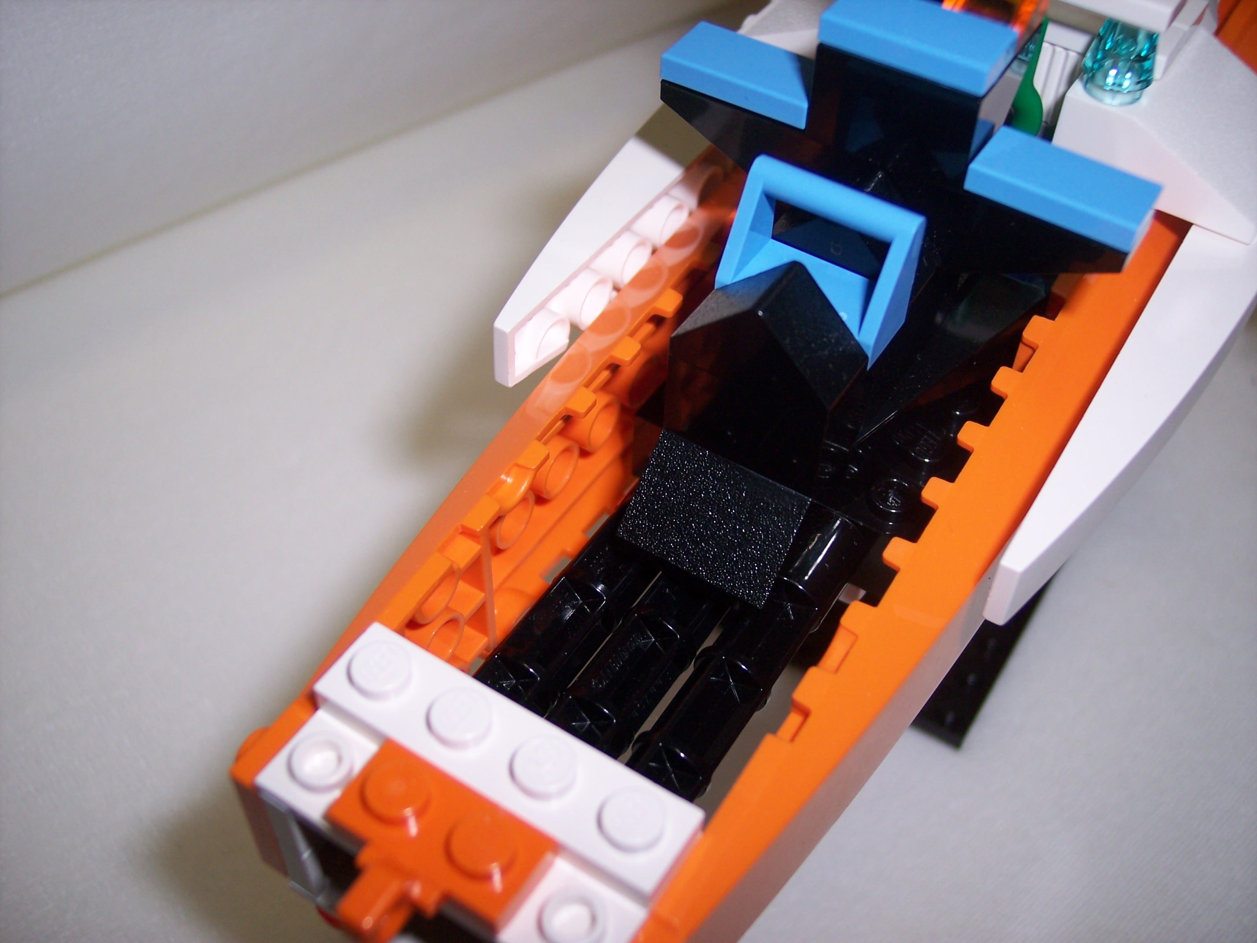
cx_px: 628
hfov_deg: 47.9
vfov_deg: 36.8
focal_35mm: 39
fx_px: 1416
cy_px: 472
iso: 100
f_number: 2.8
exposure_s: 1/60
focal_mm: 8
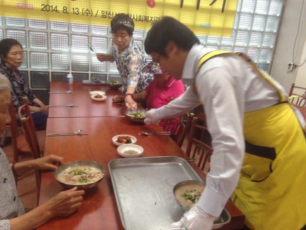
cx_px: 153
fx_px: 292
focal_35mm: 33
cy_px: 115
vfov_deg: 42.9
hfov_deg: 55.4
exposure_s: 1/20
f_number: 2.4
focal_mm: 4.12
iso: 64
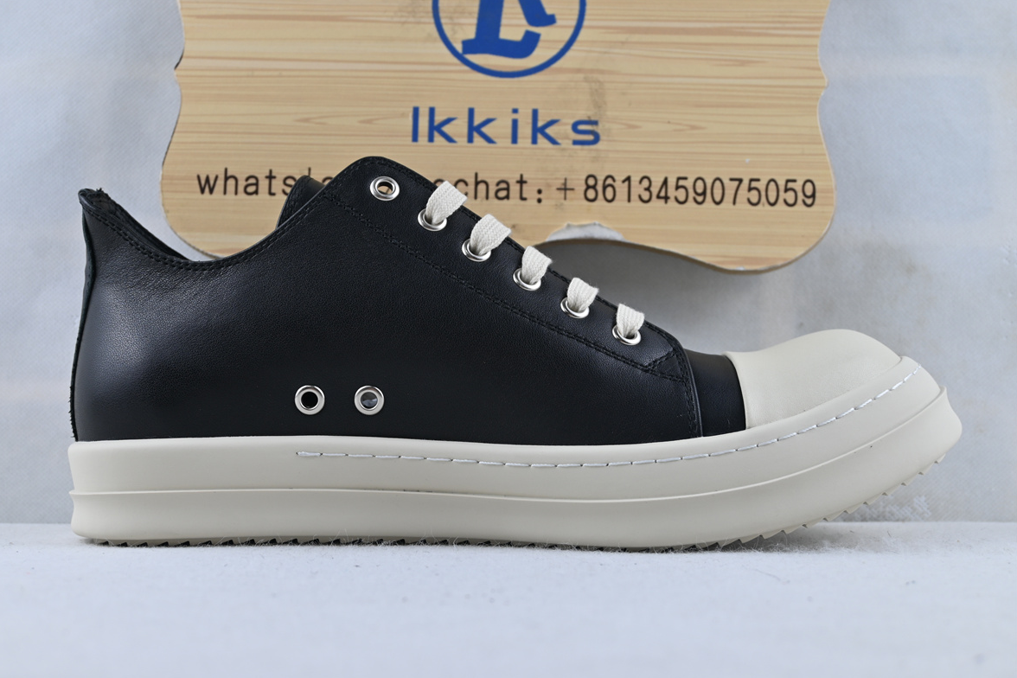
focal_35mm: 50
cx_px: 501
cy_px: 342
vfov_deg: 27.1
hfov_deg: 39.8
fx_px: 1406
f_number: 5
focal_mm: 32.5
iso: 100
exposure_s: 1/50
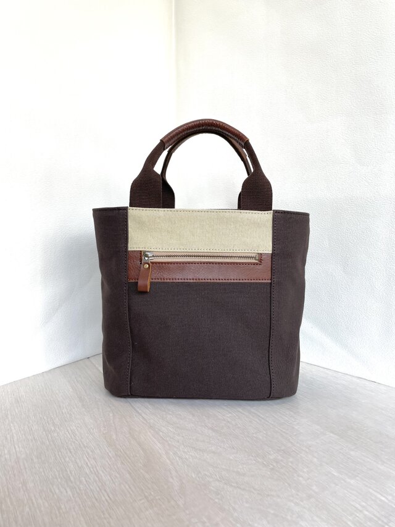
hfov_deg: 53.1
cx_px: 198
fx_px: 395
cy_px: 264
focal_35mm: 26
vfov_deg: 67.3
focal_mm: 4.2
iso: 32
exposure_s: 1/180
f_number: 1.6
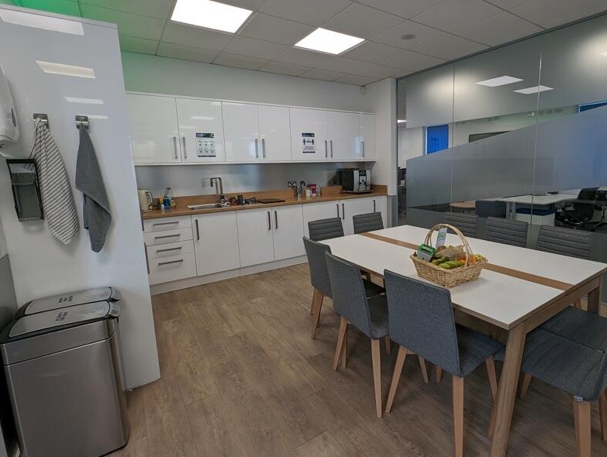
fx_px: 299
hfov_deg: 90.0
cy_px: 212
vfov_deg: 74.8
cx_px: 358
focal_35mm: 17
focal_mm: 1.95
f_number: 2.2
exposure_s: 1/100
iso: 60
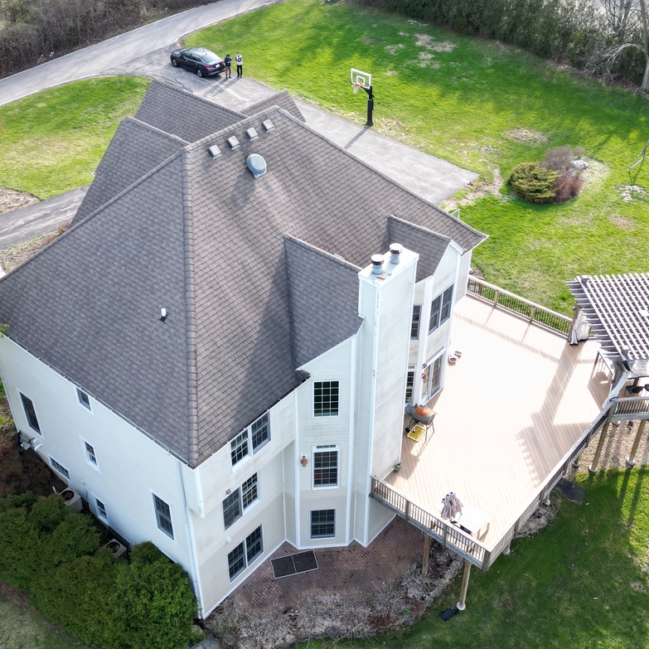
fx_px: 827
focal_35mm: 39
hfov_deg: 42.8
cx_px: 328
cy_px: 301
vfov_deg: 42.8
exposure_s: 1/640
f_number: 1.7
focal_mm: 6.72
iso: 200
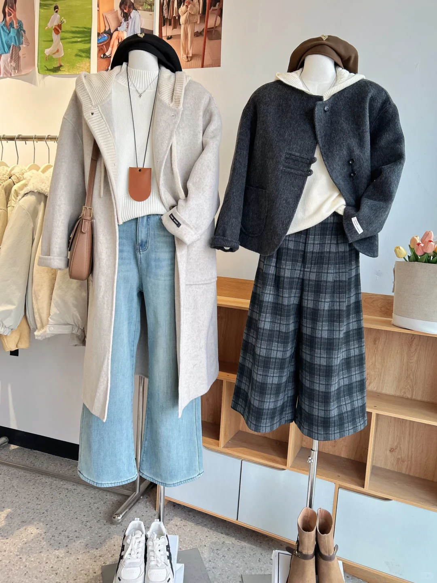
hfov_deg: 53.1
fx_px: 438
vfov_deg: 67.3
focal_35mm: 26
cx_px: 218
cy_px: 292
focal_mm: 5.7
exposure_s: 1/121
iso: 80
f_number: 1.5
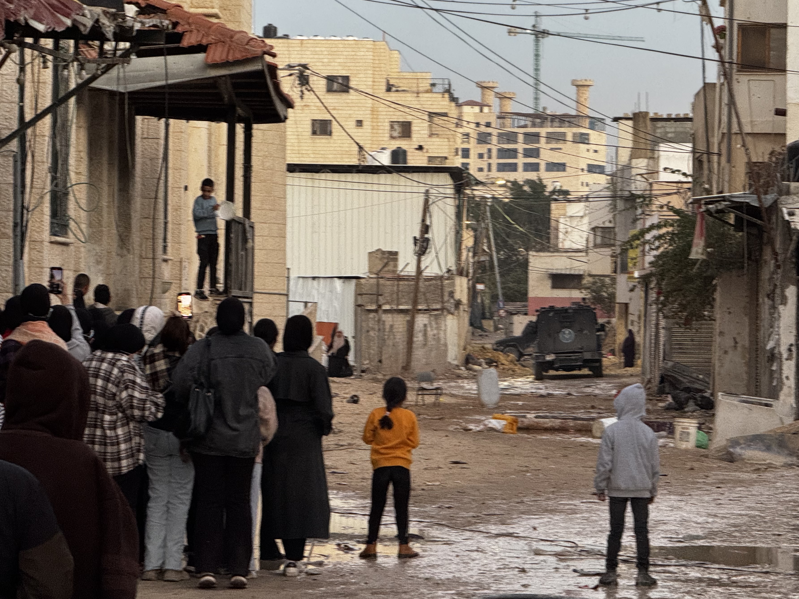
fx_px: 3139
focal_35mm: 136
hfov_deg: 14.5
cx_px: 359
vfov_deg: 10.9
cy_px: 289
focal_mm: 15.66
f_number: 2.8
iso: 320
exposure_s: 1/60
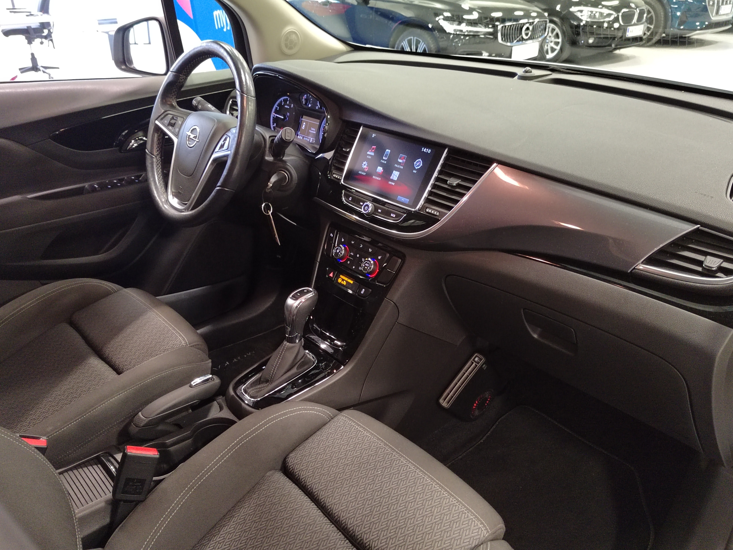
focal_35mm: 29
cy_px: 275
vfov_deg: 48.2
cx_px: 366
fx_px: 614
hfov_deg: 61.7
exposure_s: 1/60
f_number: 1.9
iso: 3897
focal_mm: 5.52
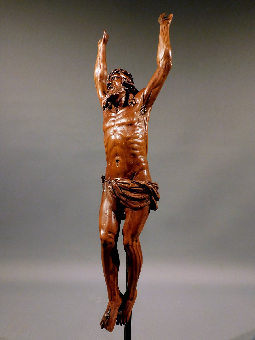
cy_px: 170
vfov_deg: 71.6
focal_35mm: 24
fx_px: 236
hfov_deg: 56.8
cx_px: 128
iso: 320
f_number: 3.3
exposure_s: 1/30
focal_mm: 4.3
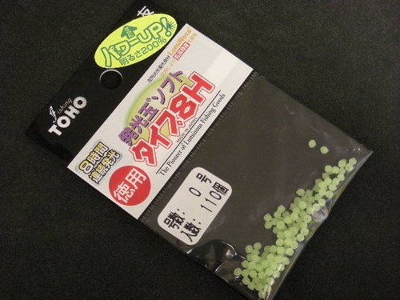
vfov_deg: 24.0
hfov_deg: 31.7
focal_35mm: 61
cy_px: 150
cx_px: 200
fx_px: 705
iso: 400
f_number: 3.5
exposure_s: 1/22
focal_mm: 9.9
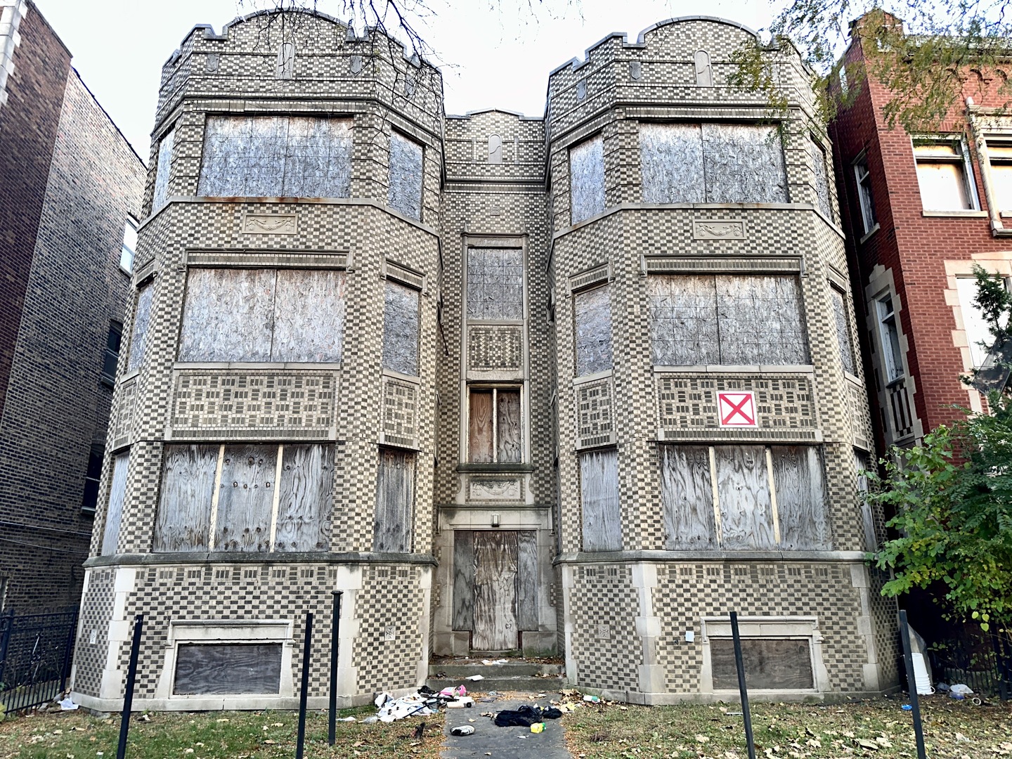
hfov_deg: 71.6
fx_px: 702
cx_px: 506
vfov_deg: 56.8
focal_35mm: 24
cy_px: 380
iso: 125
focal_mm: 6.86
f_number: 1.78
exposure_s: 1/49
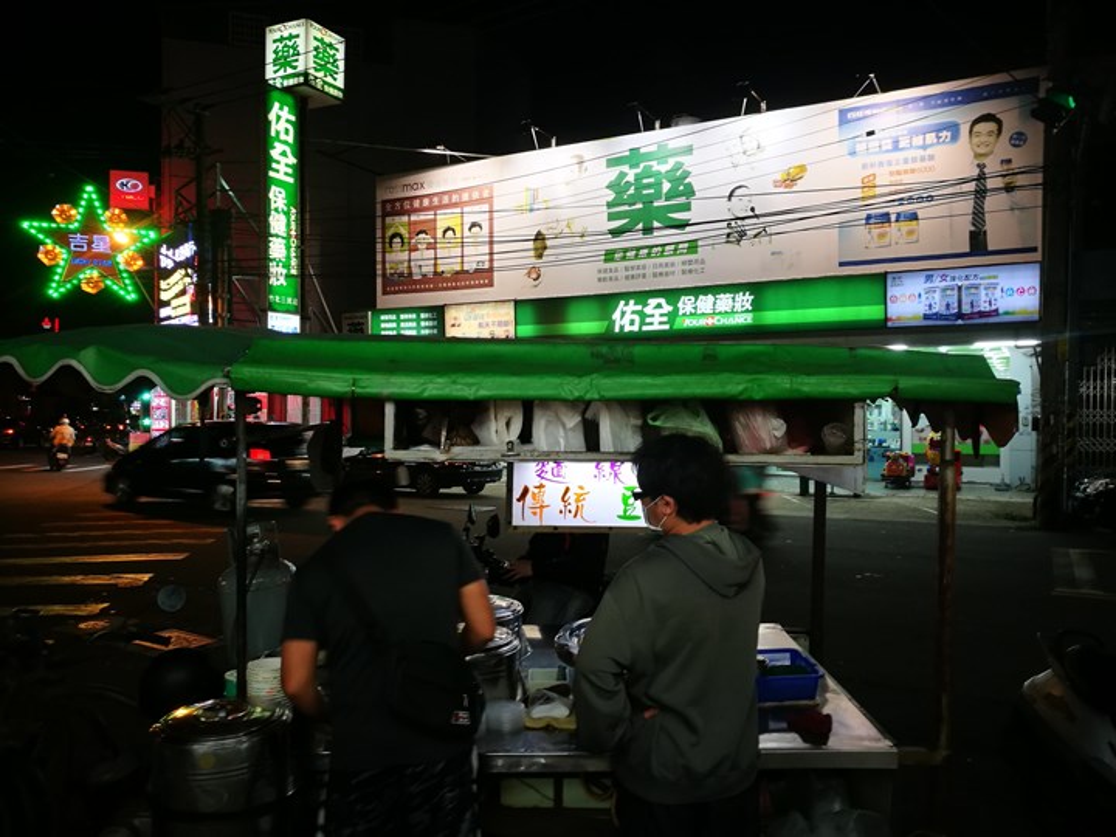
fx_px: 870
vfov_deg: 51.4
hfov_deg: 65.3
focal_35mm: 27
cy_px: 418
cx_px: 558
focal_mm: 4.5
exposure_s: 1/24
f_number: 2.2
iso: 200
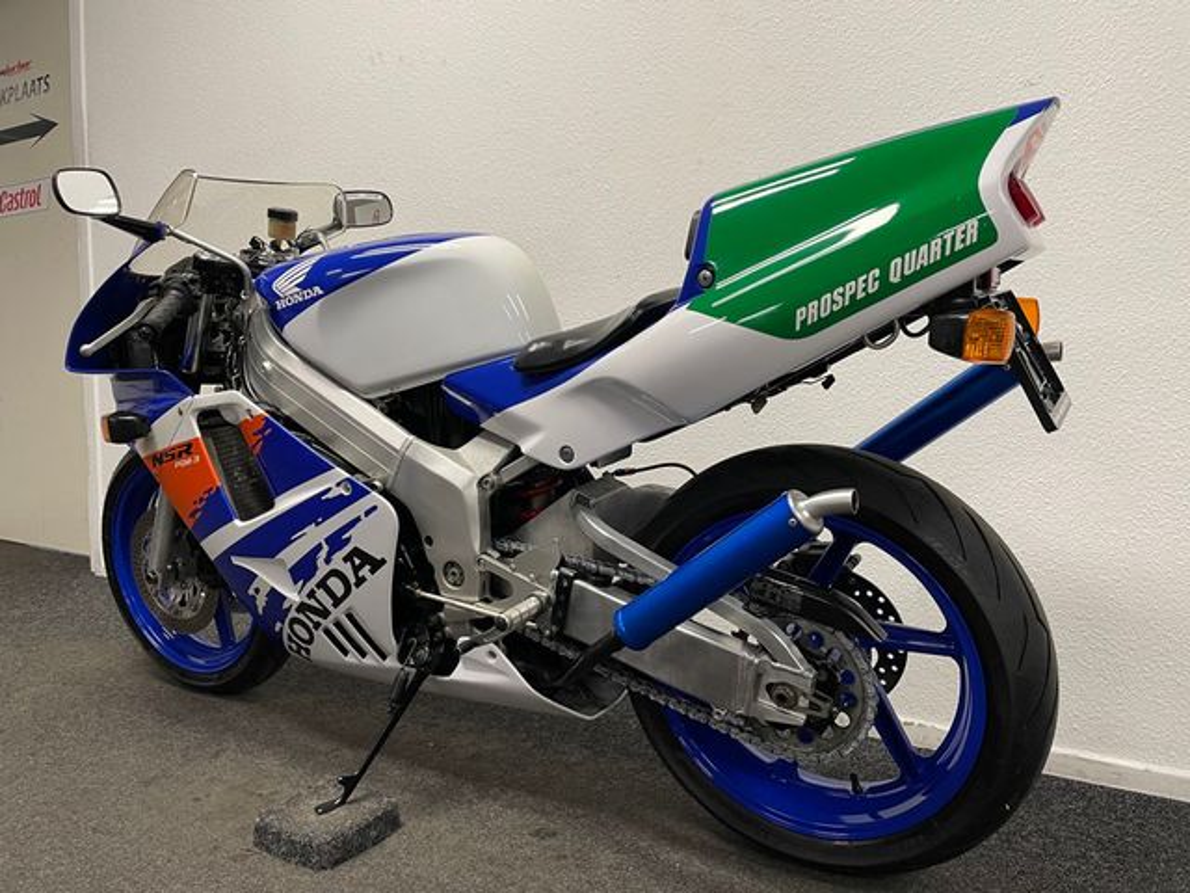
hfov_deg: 67.3
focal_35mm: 26
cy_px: 446
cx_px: 595
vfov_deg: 53.1
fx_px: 894
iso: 80
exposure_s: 1/50
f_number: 1.6
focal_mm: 4.2
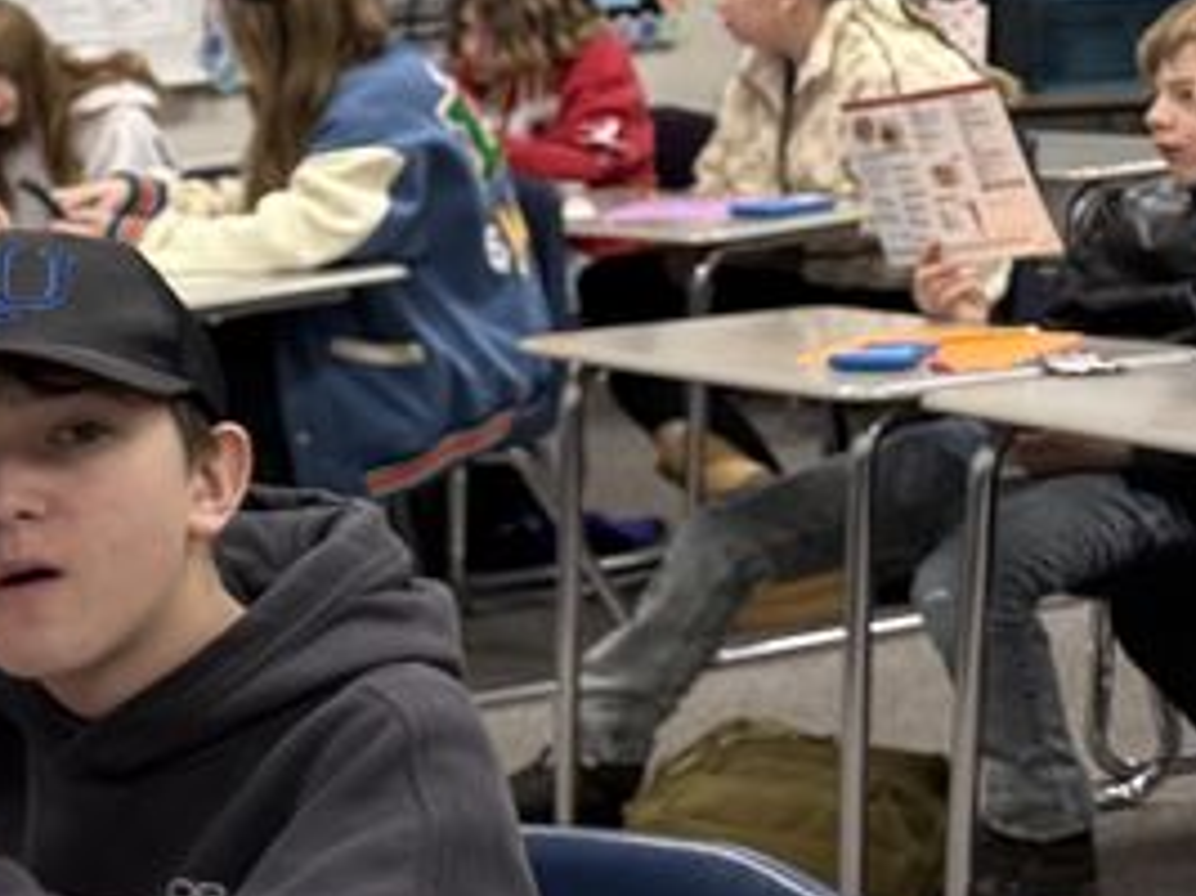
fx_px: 3177
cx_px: -1066
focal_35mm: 92
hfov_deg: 16.9
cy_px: 596
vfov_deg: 16.0
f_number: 1.78
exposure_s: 1/60
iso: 160
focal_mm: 6.76
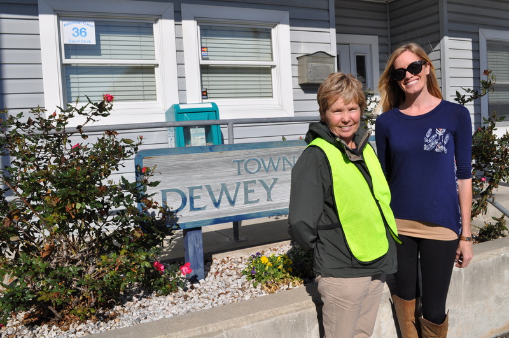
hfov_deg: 57.3
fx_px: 466
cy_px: 169
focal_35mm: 33
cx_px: 254
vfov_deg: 39.9
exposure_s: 1/500
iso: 200
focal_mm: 22
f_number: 11
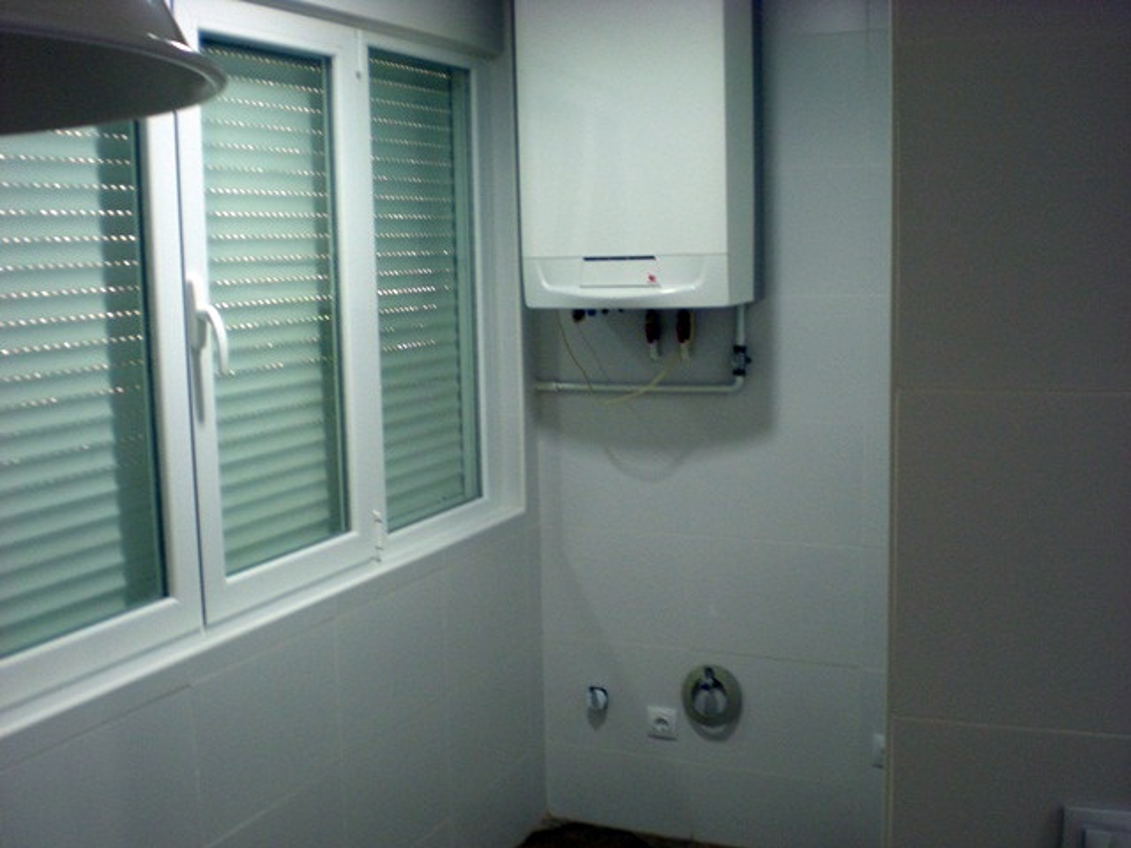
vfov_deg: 37.7
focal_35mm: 38
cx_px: 566
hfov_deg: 49.0
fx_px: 1242
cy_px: 424
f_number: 3.1
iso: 200
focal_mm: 6.3
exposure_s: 1/23.3
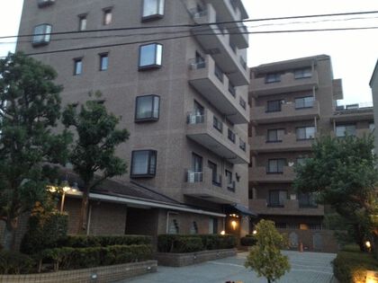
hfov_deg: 52.6
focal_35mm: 35
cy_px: 142
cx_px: 189
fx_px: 382
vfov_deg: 40.7
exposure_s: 1/20
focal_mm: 4.28
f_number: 2.4
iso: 320
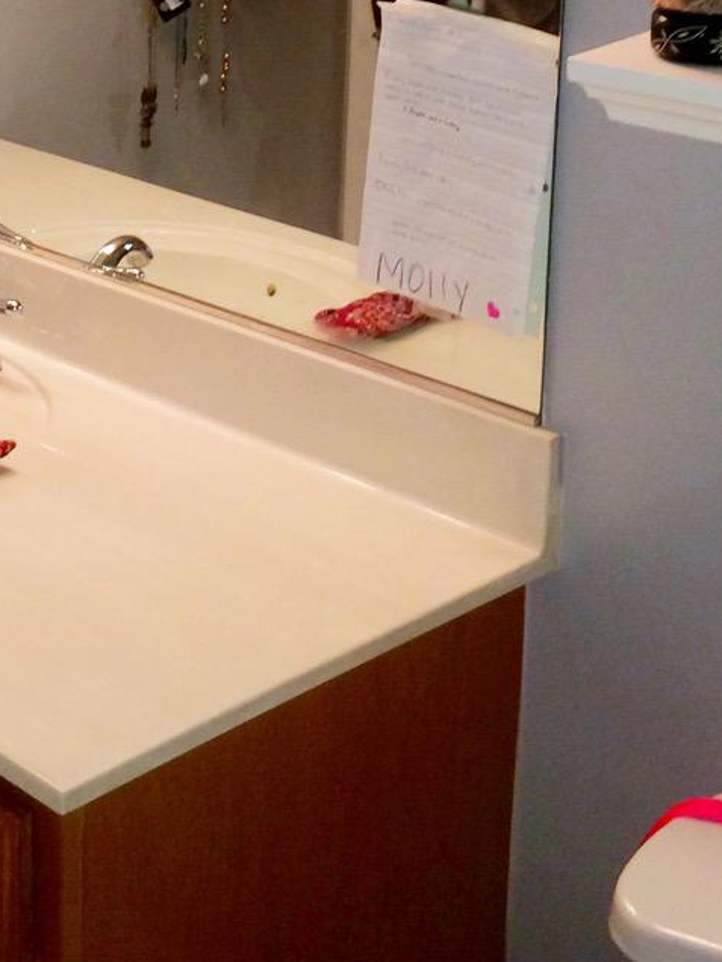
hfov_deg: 20.7
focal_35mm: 70
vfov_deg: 26.5
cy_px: 32
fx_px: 1947
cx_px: 136
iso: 80
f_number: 2.2
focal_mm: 4.15
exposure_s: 1/30
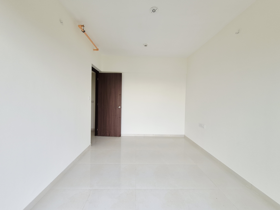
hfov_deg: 106.2
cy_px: 105
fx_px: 105
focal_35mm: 13
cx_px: 140
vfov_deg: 89.9
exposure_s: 1/50
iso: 50
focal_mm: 1.74
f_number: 2.2
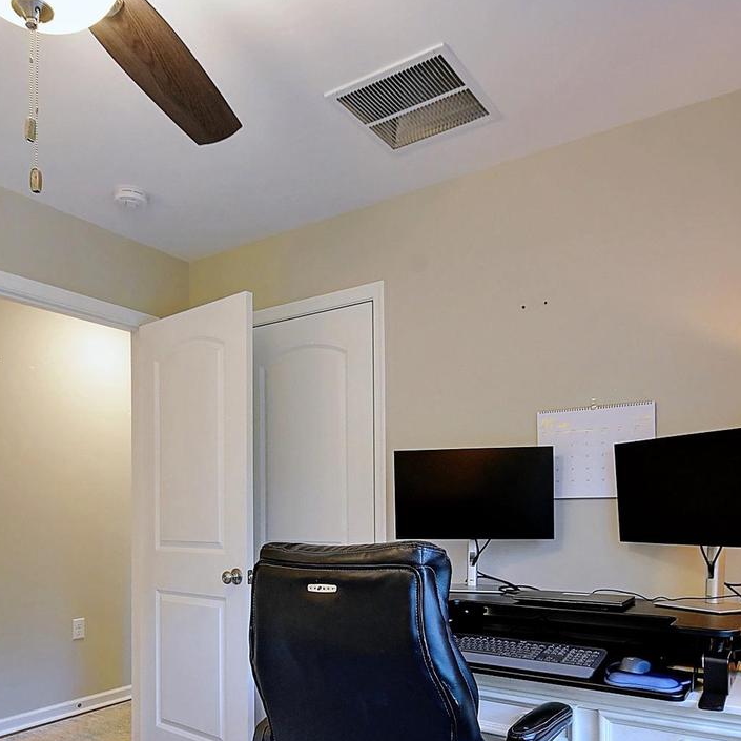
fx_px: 630
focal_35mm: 26
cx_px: 341
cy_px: 479
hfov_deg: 60.9
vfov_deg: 59.8
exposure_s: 1/5
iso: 800
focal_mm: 10
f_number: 8
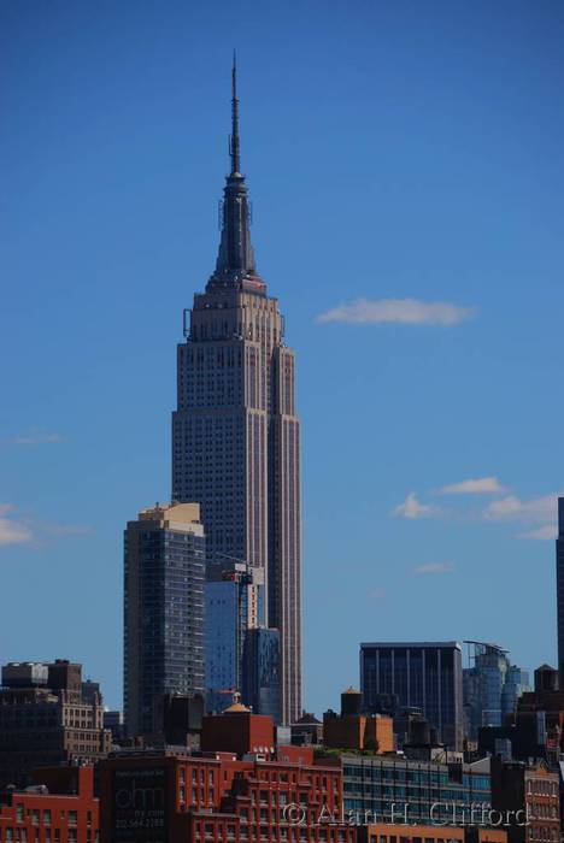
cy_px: 422
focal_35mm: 225
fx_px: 5277
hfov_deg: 6.1
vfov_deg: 9.1
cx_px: 282
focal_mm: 150
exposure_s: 1/1000
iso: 100
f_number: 5.6
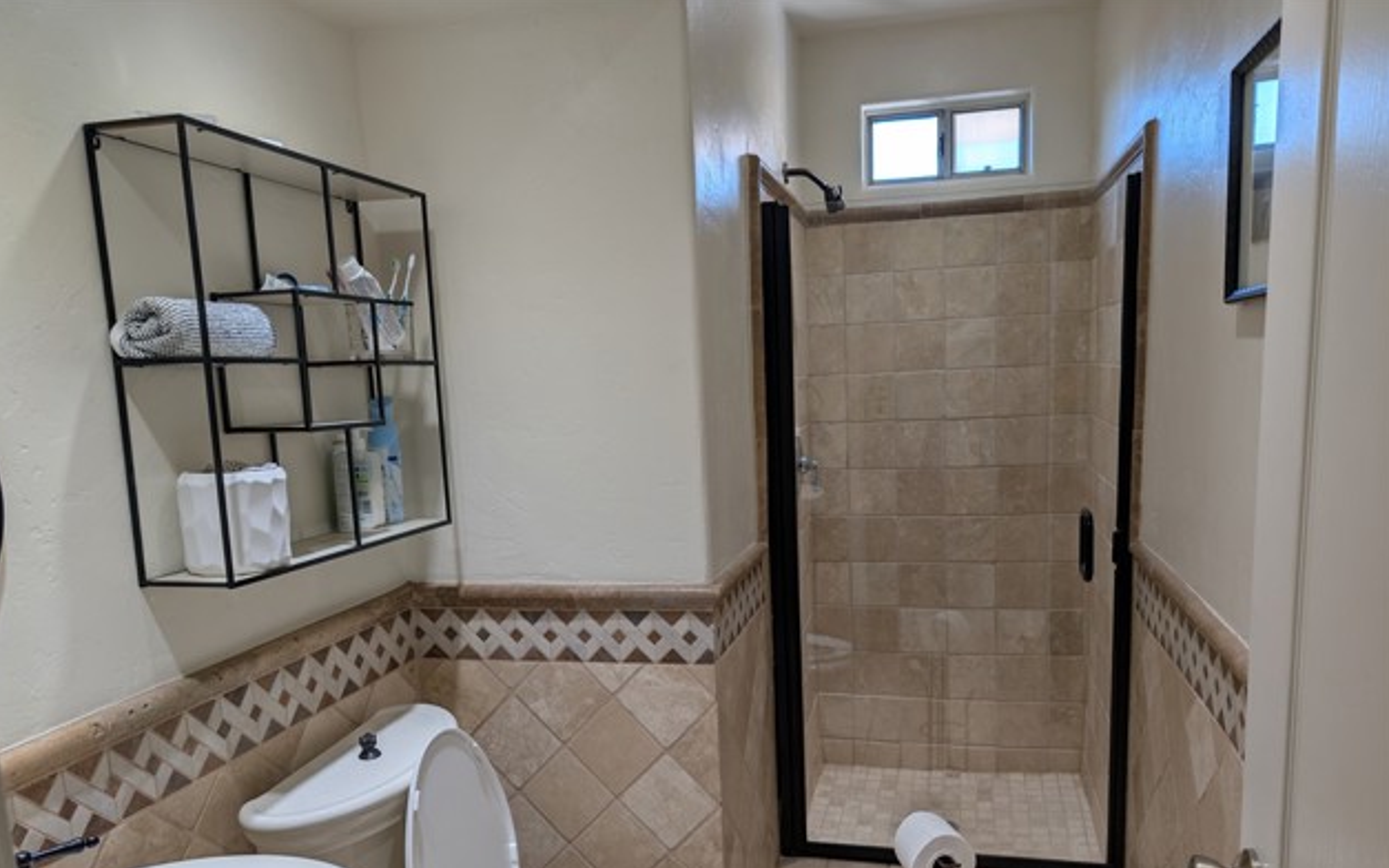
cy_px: 528
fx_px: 984
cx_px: 687
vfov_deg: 47.3
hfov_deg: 70.4
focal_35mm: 26
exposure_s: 1/120
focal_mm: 6.9
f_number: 1.68
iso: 28
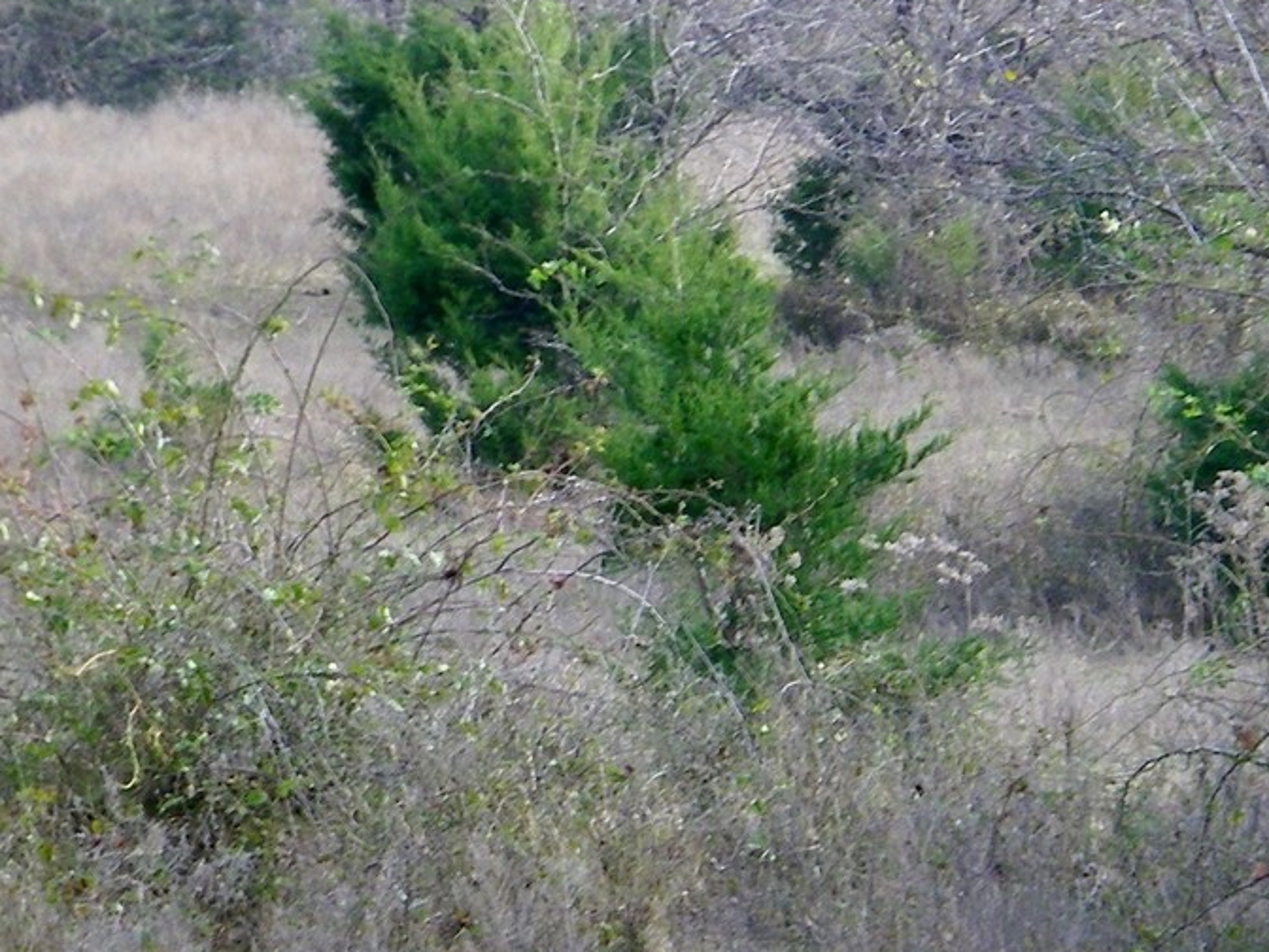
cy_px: 788
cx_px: 933
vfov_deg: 3.9
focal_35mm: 383
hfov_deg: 5.2
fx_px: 14041
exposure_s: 1/125
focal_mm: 23.9
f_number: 4.9
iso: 80
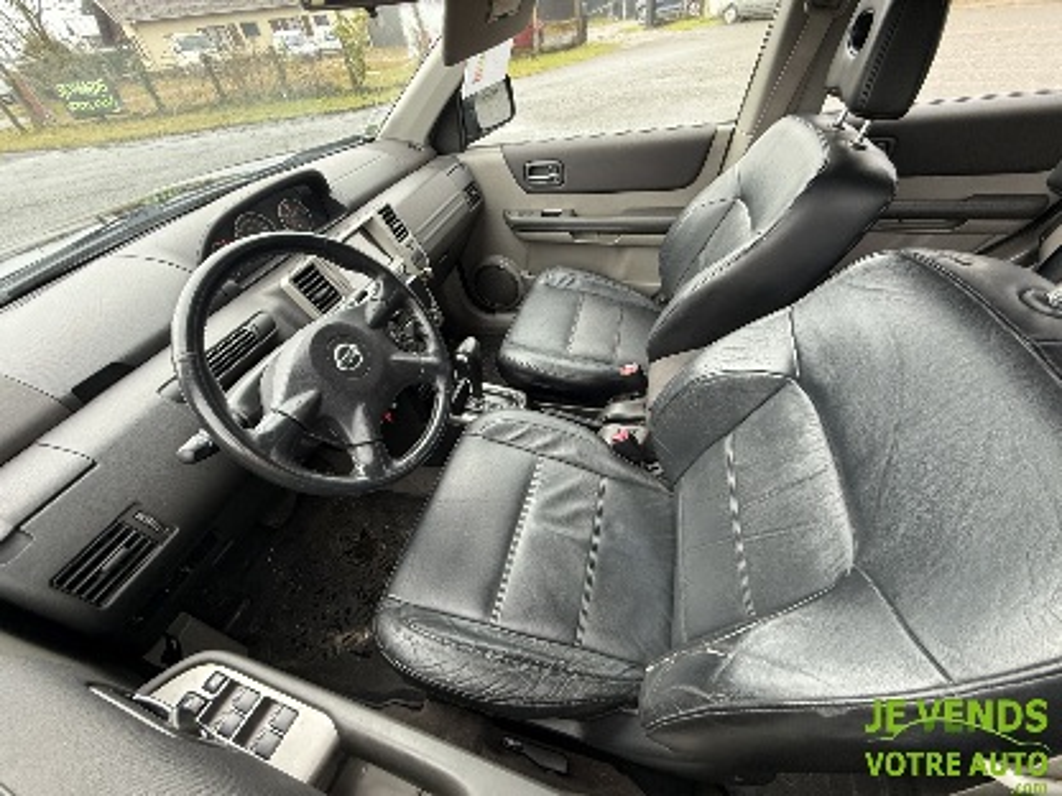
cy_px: 398
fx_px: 430
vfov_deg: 85.7
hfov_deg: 102.1
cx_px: 531
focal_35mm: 14
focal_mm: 2.22
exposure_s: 1/99
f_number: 2.2
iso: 320
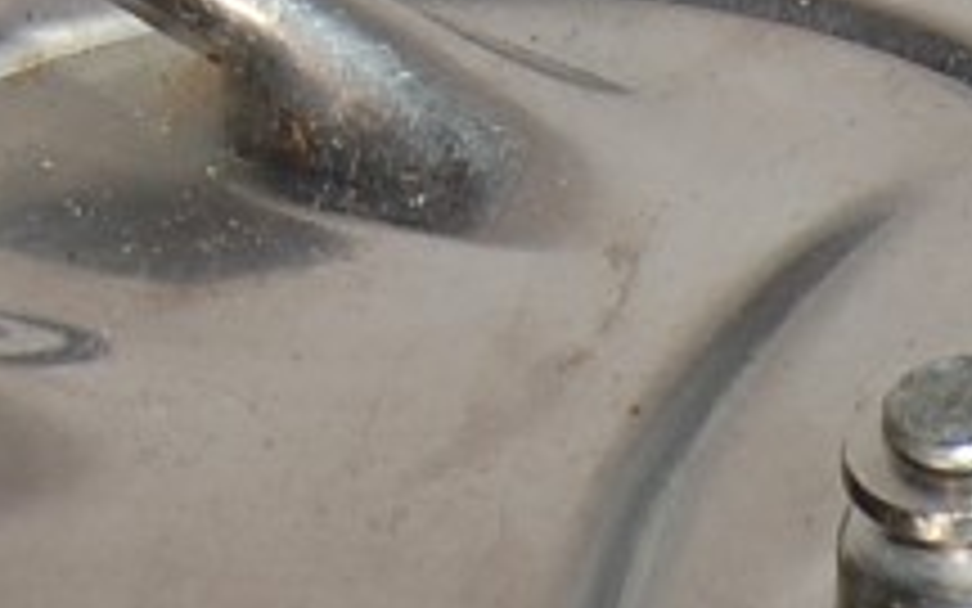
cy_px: 1675
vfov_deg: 4.3
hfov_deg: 6.8
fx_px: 7894
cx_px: 1989
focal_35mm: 298
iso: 200
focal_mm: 26
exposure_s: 1/125
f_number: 5.6
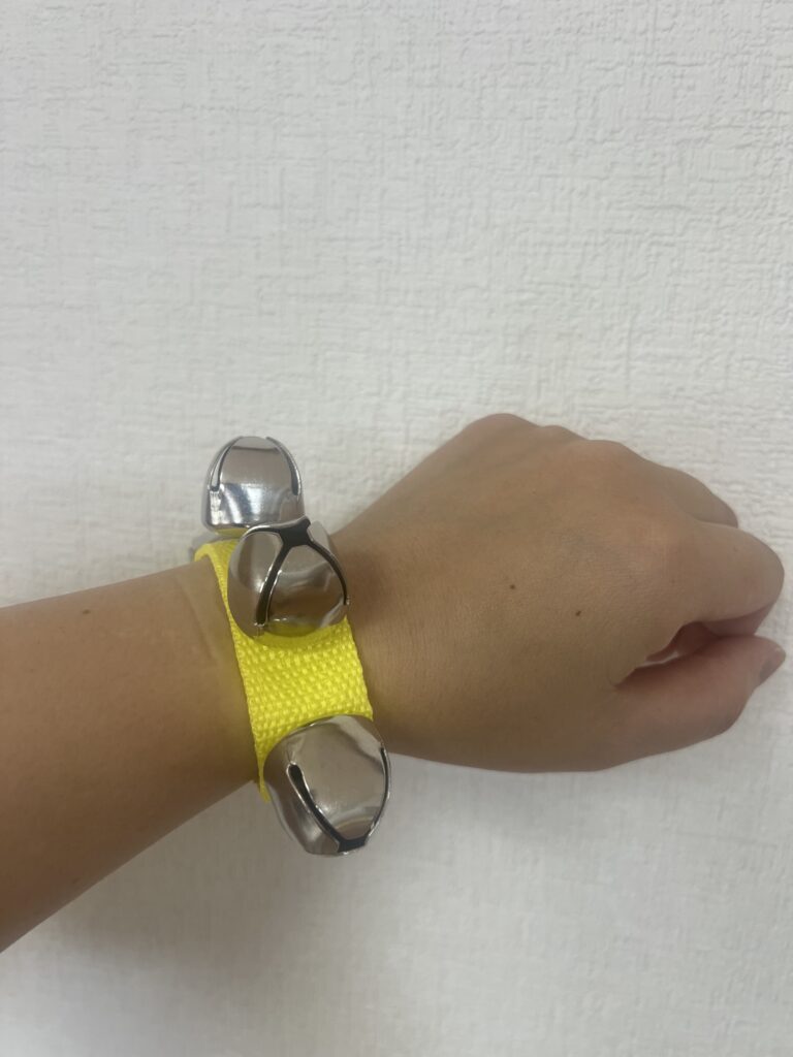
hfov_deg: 53.1
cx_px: 396
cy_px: 528
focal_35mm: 26
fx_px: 794
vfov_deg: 67.3
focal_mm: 5.7
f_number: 1.5
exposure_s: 1/100
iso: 100
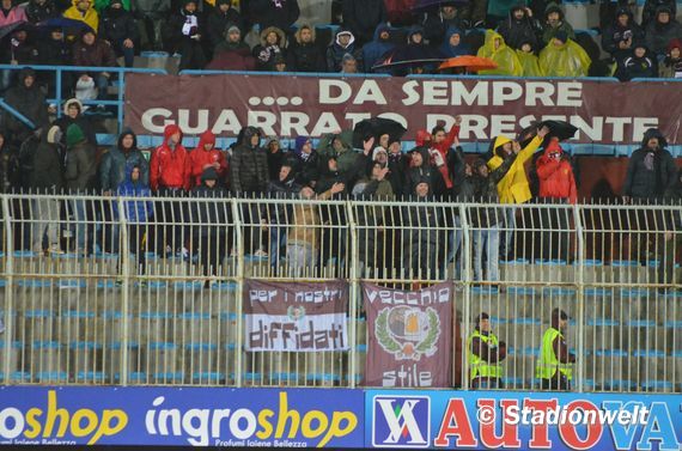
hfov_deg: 4.6
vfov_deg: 3.0
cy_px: 226
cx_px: 341
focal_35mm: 450
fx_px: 8504
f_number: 5.6
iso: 3200
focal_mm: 300
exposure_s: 1/125
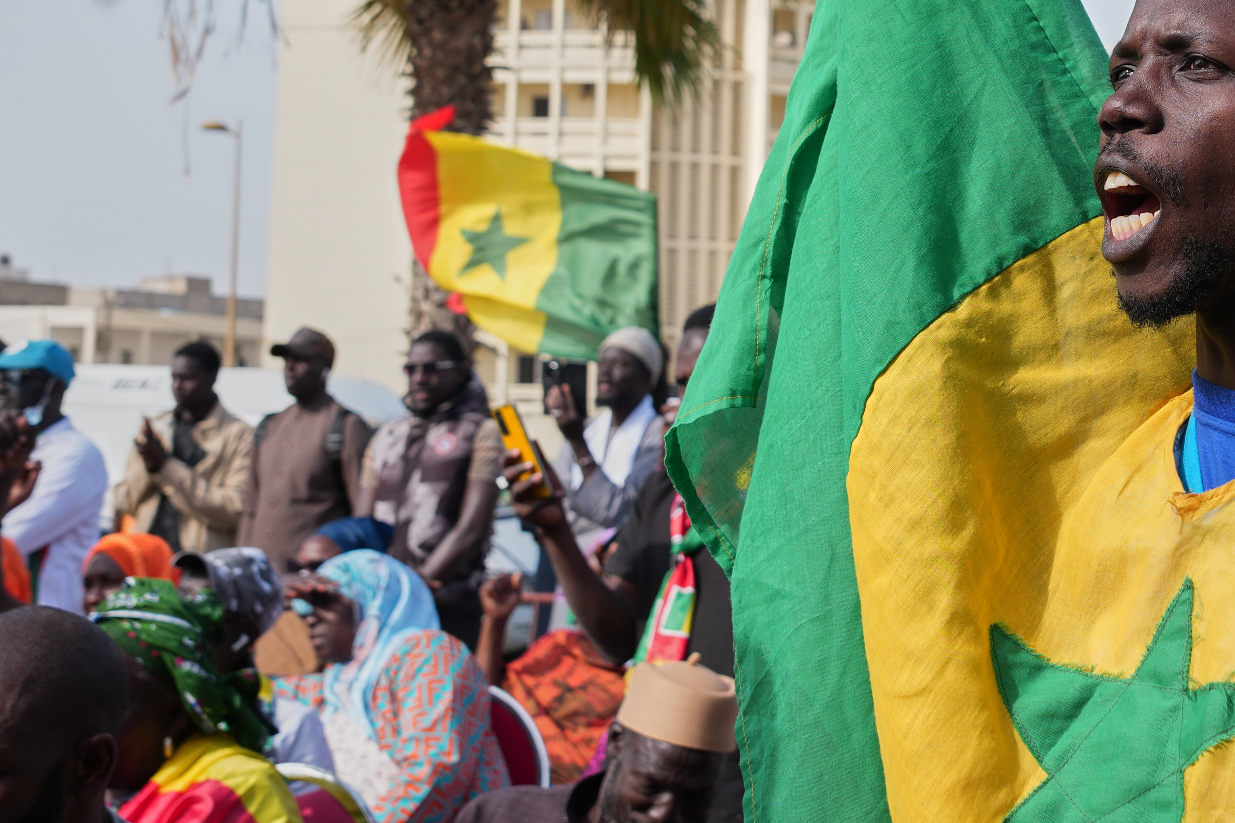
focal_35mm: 66
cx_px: 1104
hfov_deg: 29.3
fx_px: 2264
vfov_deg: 20.3
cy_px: 128
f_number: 4
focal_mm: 24
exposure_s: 1/500
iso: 100
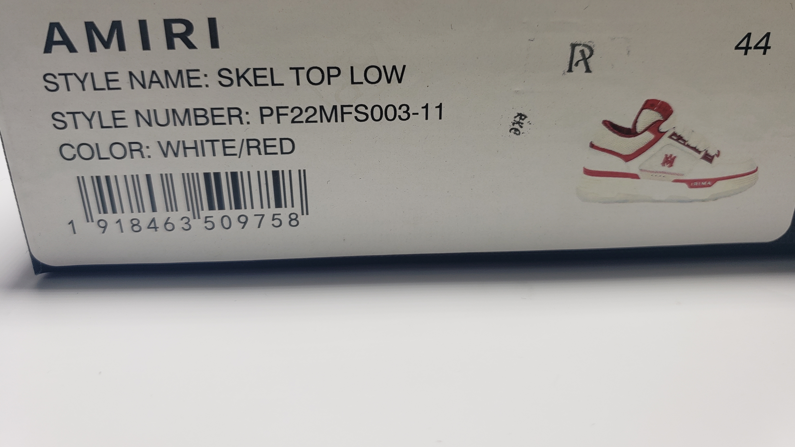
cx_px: 399
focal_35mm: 29
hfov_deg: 66.1
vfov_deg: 40.0
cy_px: 174
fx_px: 611
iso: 50
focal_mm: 4.3
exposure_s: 1/346
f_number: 1.5
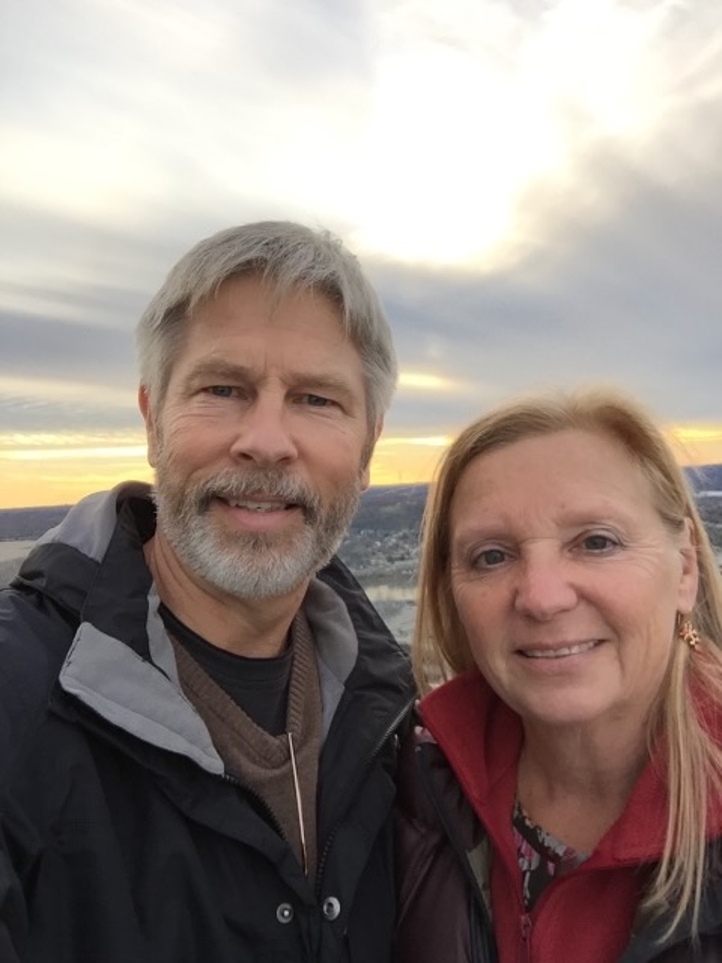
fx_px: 862
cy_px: 482
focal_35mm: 31
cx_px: 361
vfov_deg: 58.4
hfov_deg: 45.4
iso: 32
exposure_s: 1/132
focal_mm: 2.65
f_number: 2.2
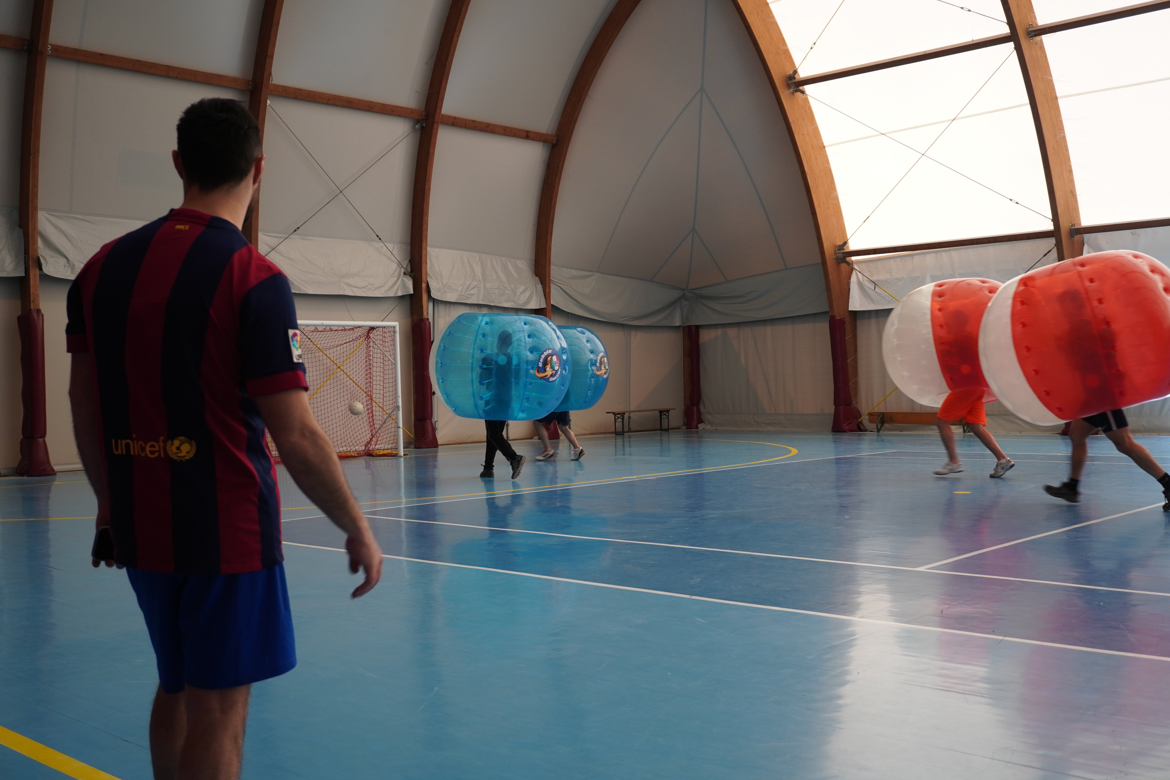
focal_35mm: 38
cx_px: 585
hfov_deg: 51.3
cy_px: 390
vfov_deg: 35.5
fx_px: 1219
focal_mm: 25
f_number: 4.5
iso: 320
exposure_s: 1/160
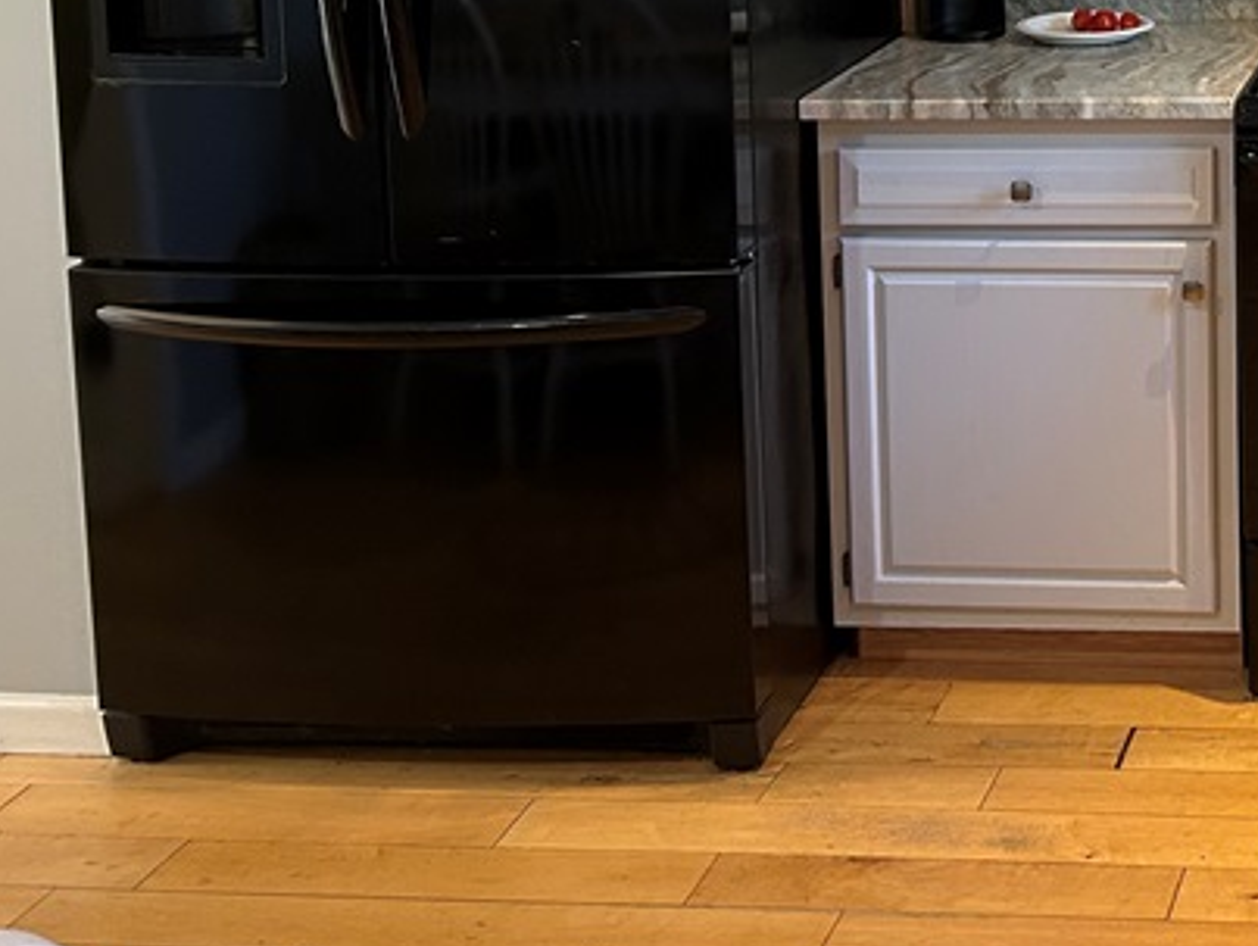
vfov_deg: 21.1
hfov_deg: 26.7
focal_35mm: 66
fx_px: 2401
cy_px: -109
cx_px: 1430
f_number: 1.5
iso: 200
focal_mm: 5.7
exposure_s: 1/60
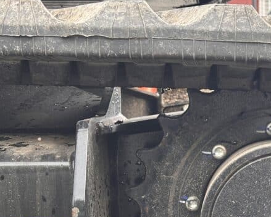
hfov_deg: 19.5
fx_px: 770
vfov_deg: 15.8
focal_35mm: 96
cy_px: 196
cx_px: 258
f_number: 1.78
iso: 80
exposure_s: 1/171
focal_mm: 6.86
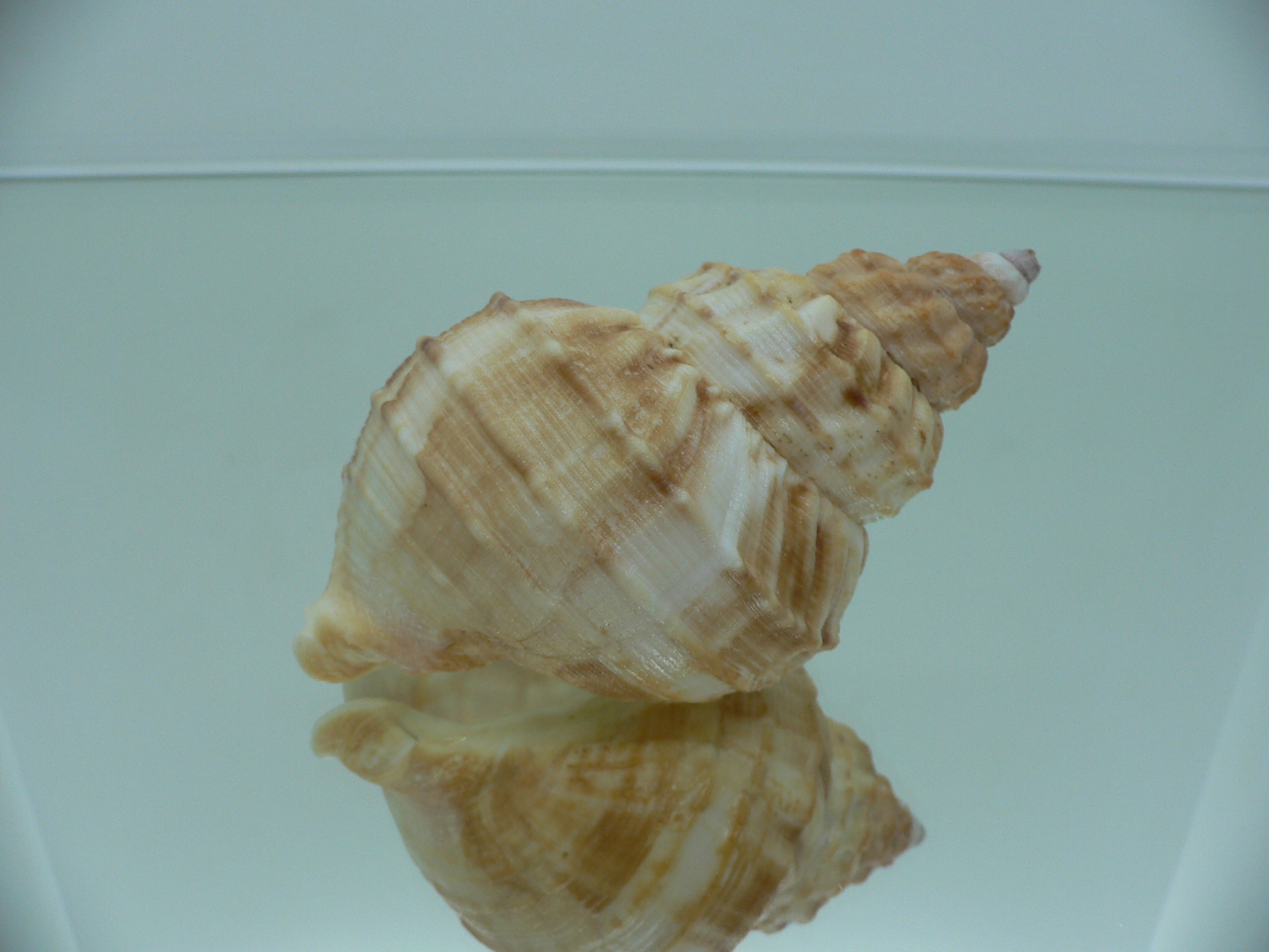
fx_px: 1283
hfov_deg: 52.6
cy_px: 476
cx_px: 634
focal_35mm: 35
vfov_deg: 40.7
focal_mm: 4.6
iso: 80
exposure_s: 1/60
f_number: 2.8
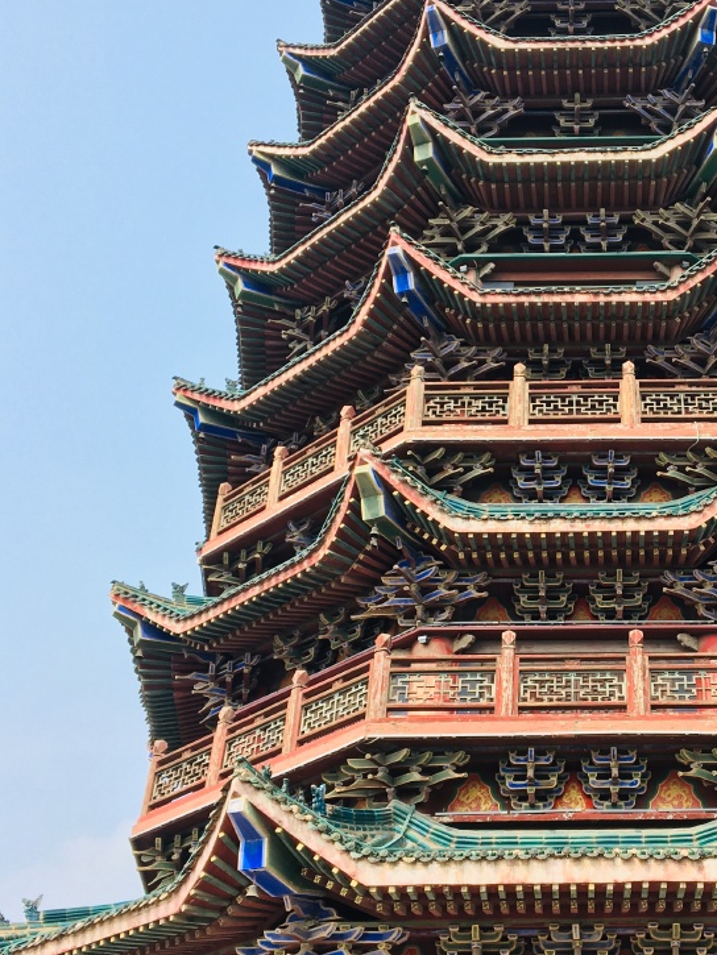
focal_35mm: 48
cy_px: 497
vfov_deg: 39.6
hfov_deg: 29.6
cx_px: 573
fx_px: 1325
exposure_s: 1/916
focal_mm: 4.15
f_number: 2.2
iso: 25
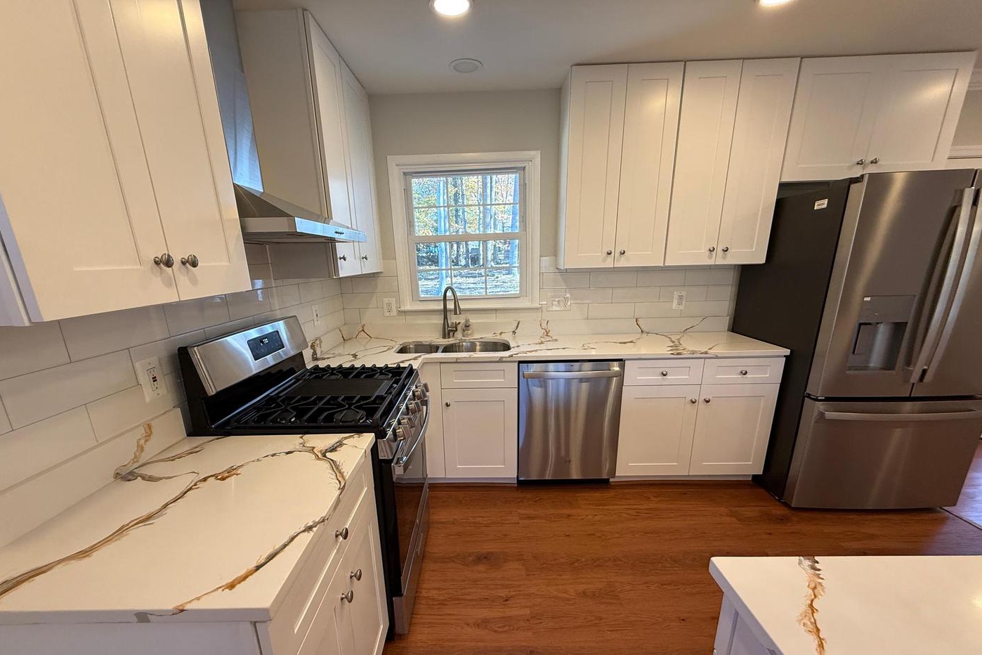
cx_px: 480
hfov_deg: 100.4
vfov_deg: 76.8
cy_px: 379
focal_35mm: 15
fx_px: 409
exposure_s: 1/120
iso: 160
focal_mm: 2.22
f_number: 2.2
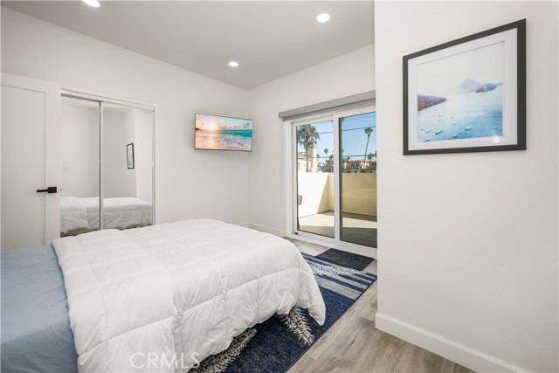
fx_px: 217
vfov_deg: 81.2
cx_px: 280
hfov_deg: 104.2
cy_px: 186
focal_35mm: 14
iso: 250
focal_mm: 14
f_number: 11
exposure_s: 1/200
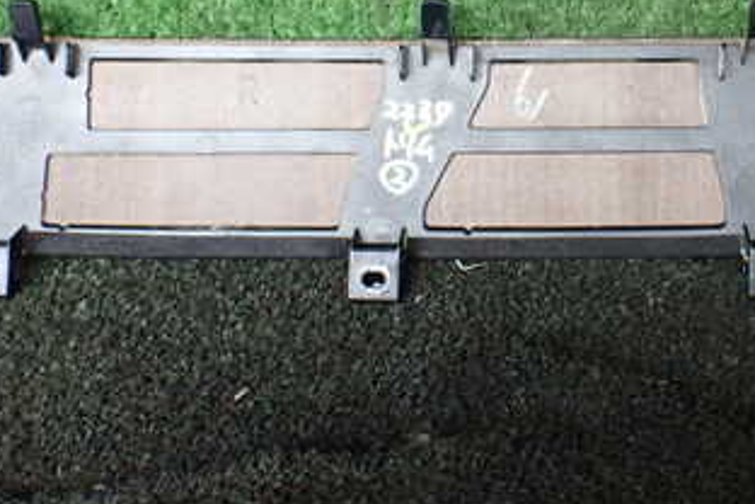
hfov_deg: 32.7
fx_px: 1258
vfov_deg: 22.3
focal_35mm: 60
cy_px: 107
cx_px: 574
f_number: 2.3
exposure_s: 1/125
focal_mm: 5.4
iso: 800
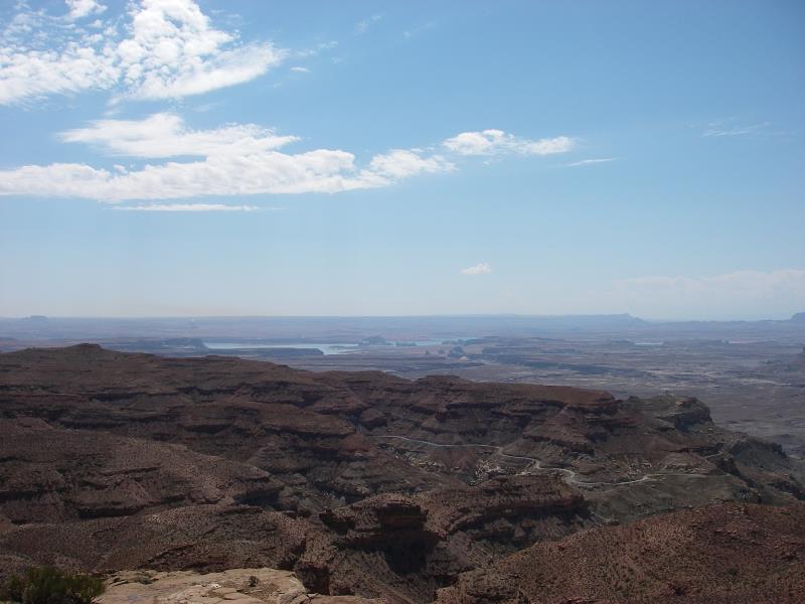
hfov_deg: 49.0
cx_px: 402
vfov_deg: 37.7
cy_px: 302
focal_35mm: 38
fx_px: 884
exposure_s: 1/400
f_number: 6.6
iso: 64
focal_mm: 6.3
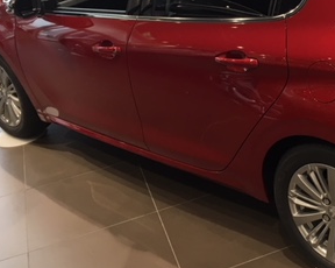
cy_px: 38
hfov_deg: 28.9
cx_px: 300
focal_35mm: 63
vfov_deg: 23.7
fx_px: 624
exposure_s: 1/30
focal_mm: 4.15
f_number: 2.2
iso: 32
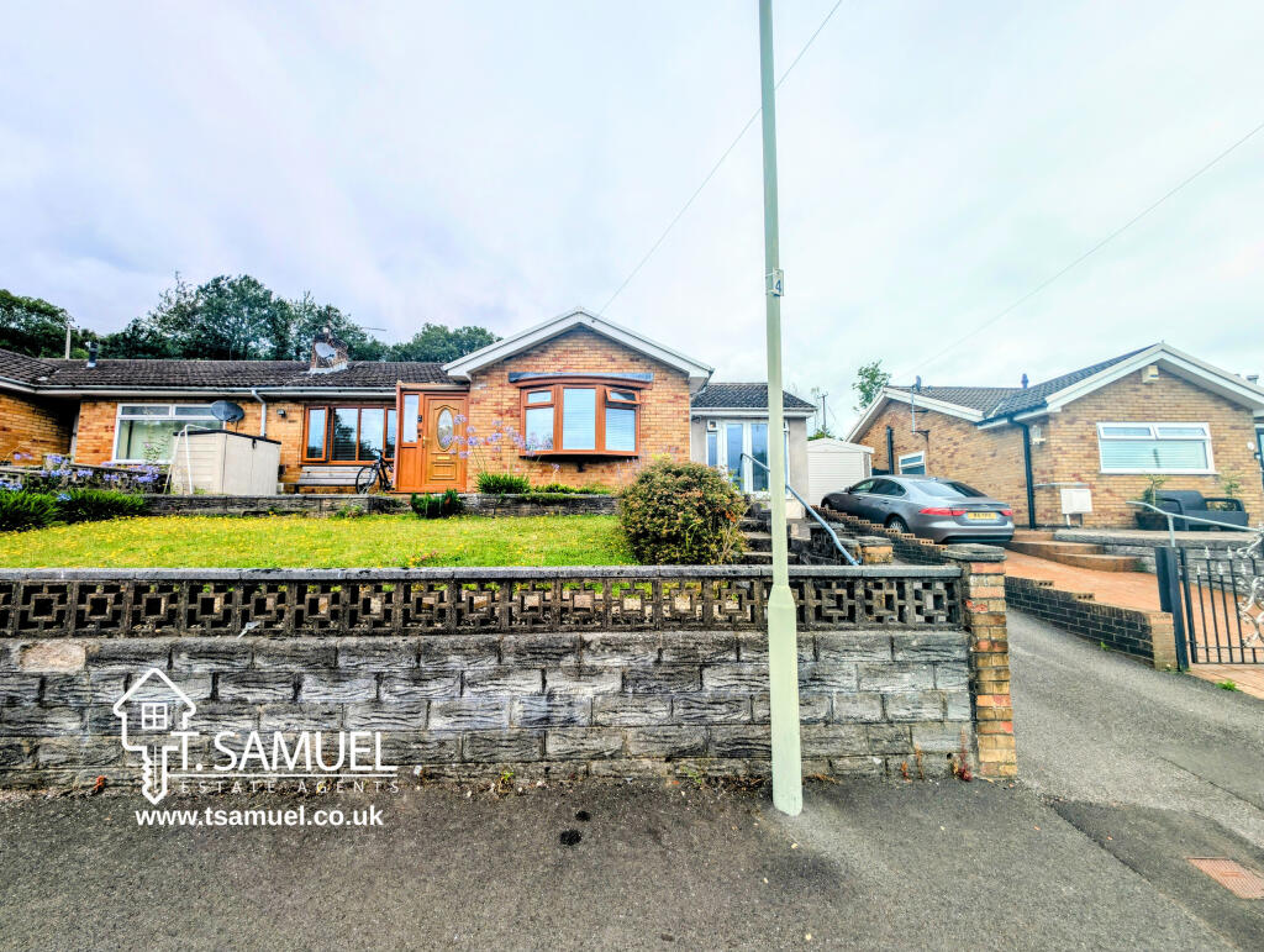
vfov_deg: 94.6
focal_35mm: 12
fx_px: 439
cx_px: 632
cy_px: 476
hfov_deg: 110.5
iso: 41
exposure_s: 1/1361
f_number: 1.95
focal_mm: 2.23
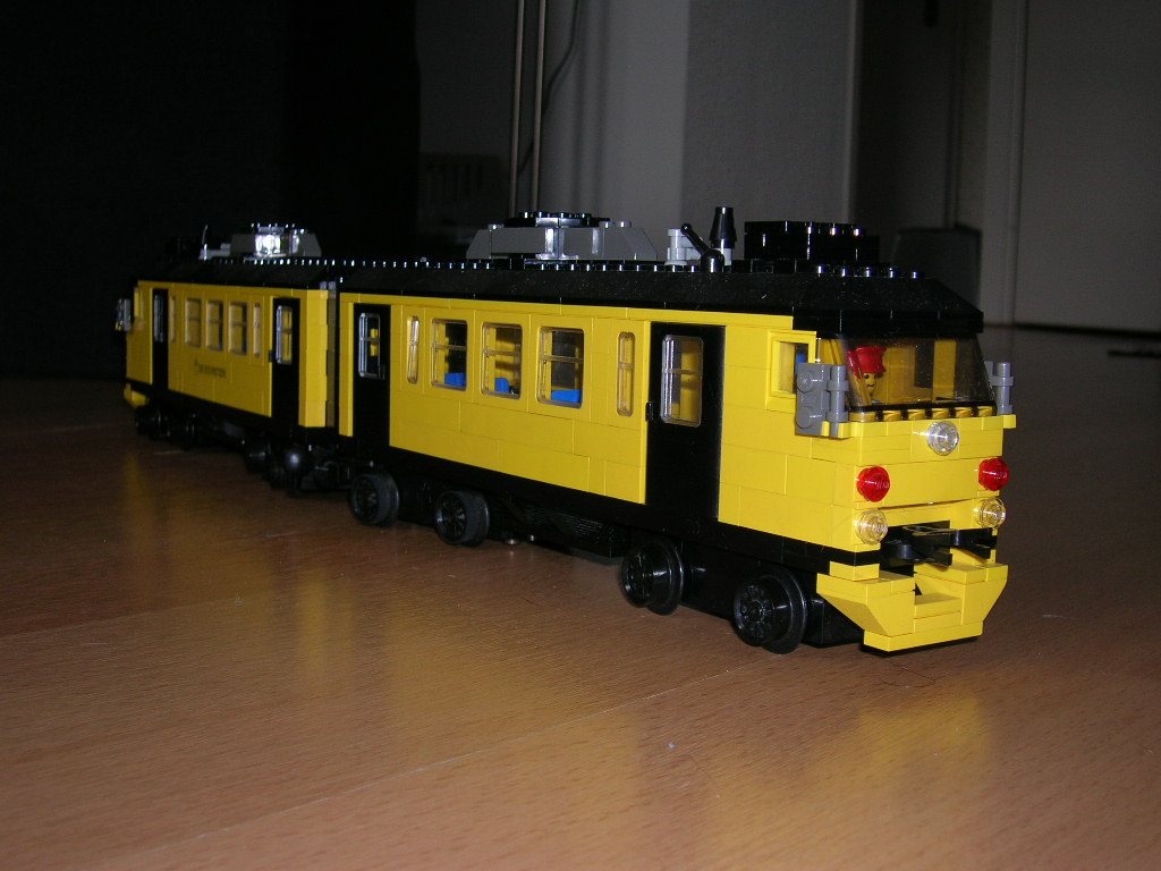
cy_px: 436
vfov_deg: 34.3
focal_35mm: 42
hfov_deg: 44.8
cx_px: 580
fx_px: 1409
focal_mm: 7
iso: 50
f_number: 3.1
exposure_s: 1/60.1
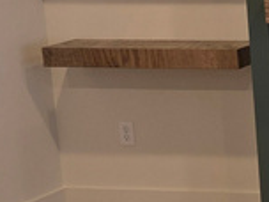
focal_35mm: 155
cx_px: 584
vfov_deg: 9.6
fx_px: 1205
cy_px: 136
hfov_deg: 11.2
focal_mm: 5.4
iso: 80
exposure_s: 1/120
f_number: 1.8
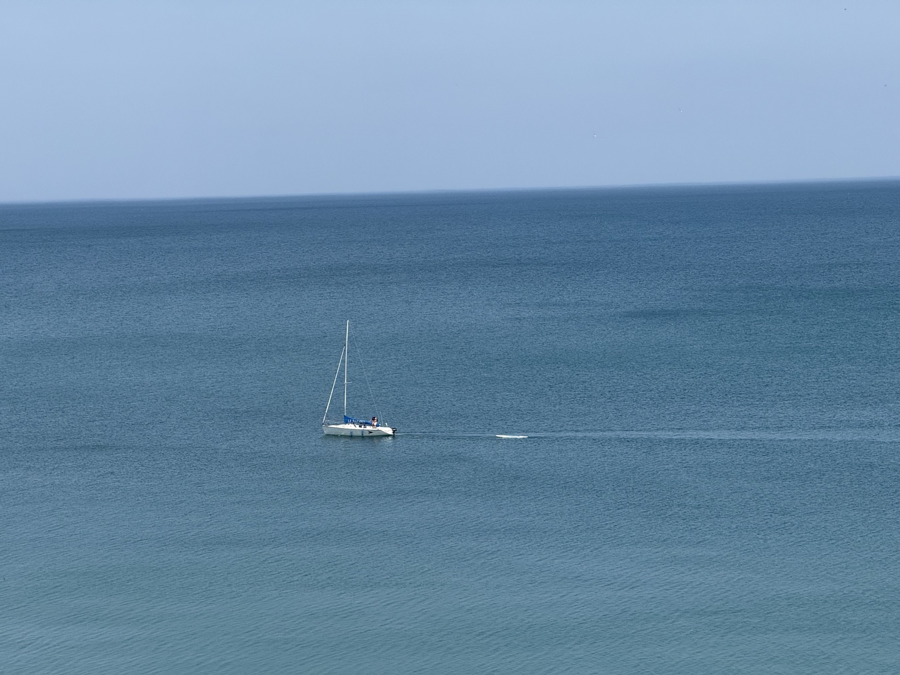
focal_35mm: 120
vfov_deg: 12.3
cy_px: 338
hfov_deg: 16.4
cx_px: 450
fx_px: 3120
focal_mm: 15.66
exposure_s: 1/1689
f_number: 2.8
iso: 50
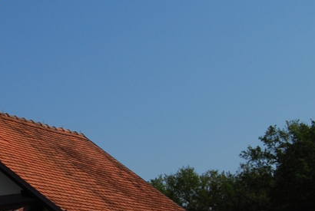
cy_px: 153
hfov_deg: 19.7
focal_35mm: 100
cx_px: -2
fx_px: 881
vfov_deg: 13.6
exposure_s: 1/4000
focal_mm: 23
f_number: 4.5
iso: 200
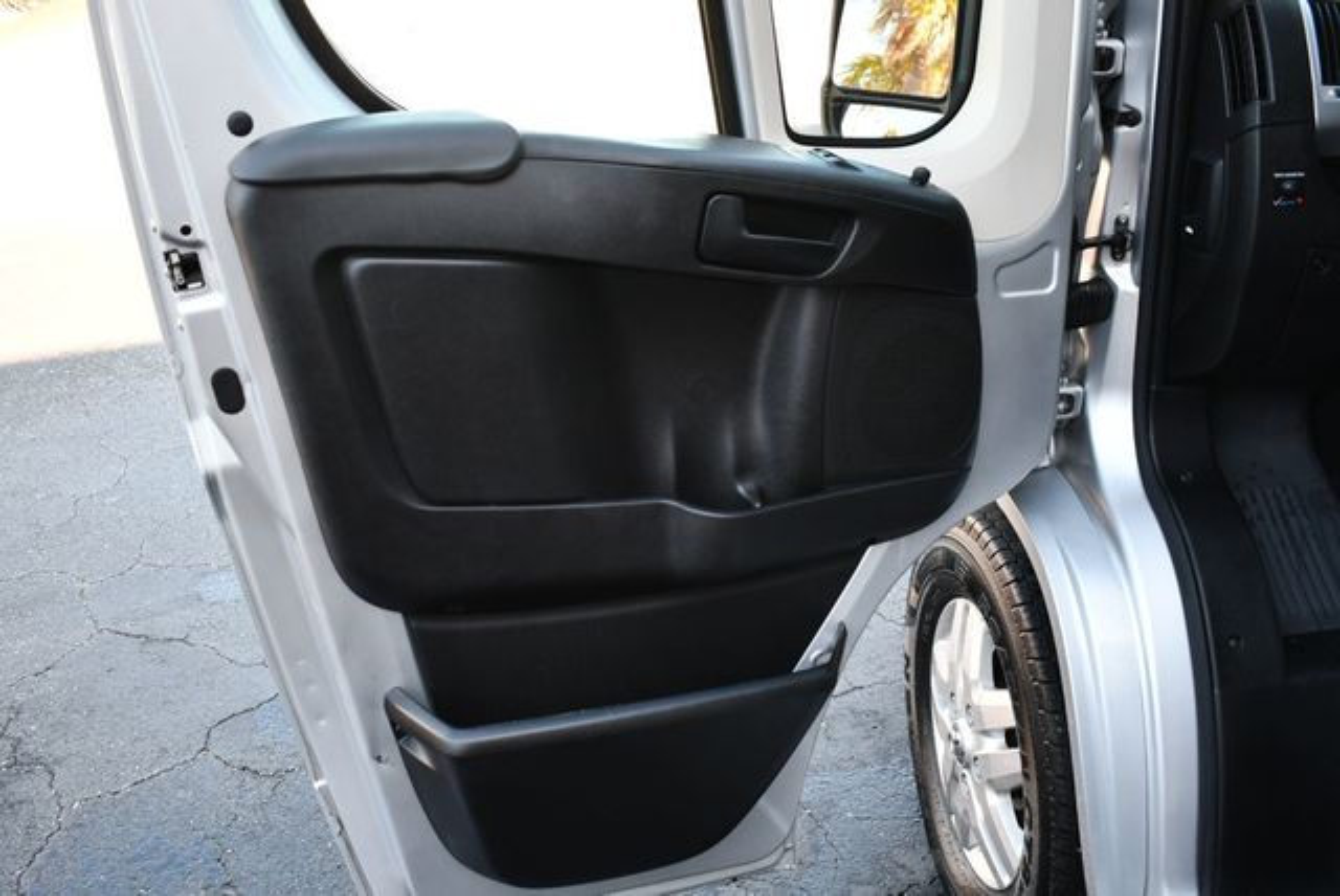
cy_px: 448
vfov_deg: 36.9
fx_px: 1341
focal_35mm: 36
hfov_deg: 53.1
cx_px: 670
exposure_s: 1/250
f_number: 3.5
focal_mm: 18
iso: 400
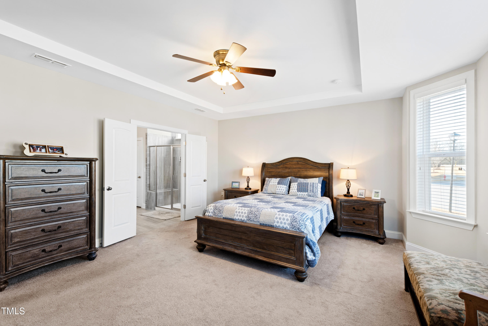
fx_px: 203
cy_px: 163
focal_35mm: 15
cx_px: 244
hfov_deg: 100.4
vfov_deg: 77.3
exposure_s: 1/2.5
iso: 100
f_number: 8
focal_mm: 10
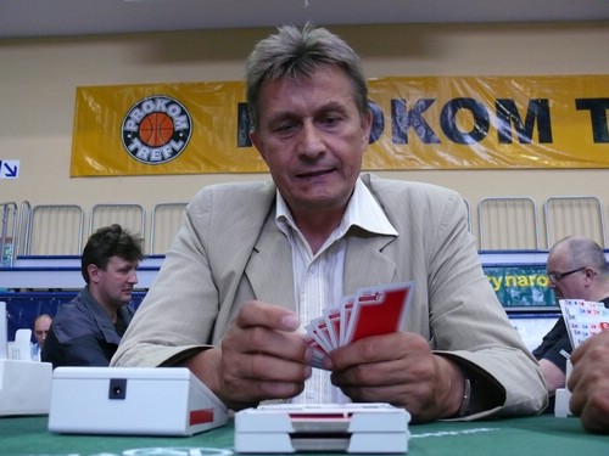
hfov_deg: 46.8
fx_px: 704
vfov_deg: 36.0
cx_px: 304
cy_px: 228
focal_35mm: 40
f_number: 2.8
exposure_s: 1/30
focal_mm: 8.2
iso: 400
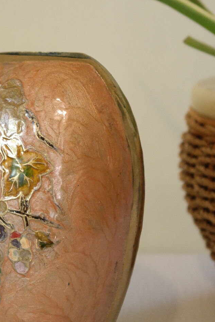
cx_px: 30
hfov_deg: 10.8
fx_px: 1128
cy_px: 108
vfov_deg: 16.2
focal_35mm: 126
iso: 800
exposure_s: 1/40
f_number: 5.6
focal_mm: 45
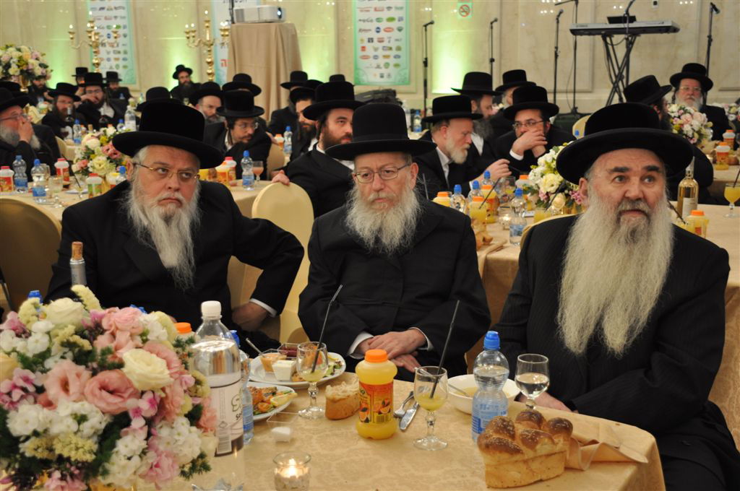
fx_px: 985
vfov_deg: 28.0
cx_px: 370
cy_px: 246
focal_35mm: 48
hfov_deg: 41.2
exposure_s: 1/40
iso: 500
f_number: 4.2
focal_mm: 32
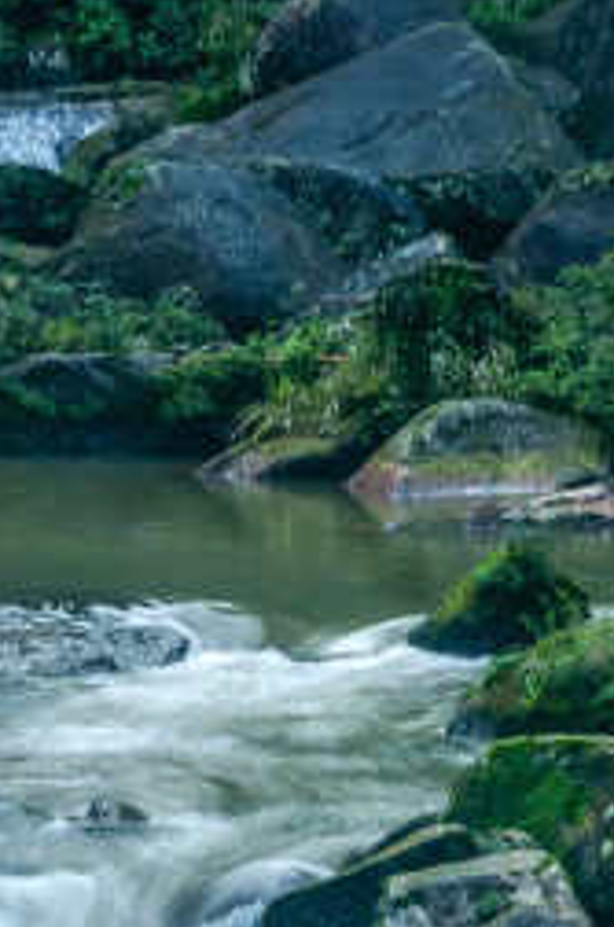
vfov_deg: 7.6
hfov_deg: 5.1
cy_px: 1170
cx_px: 219
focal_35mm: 267
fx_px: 6859
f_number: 16
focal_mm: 70
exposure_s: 1/2
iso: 200
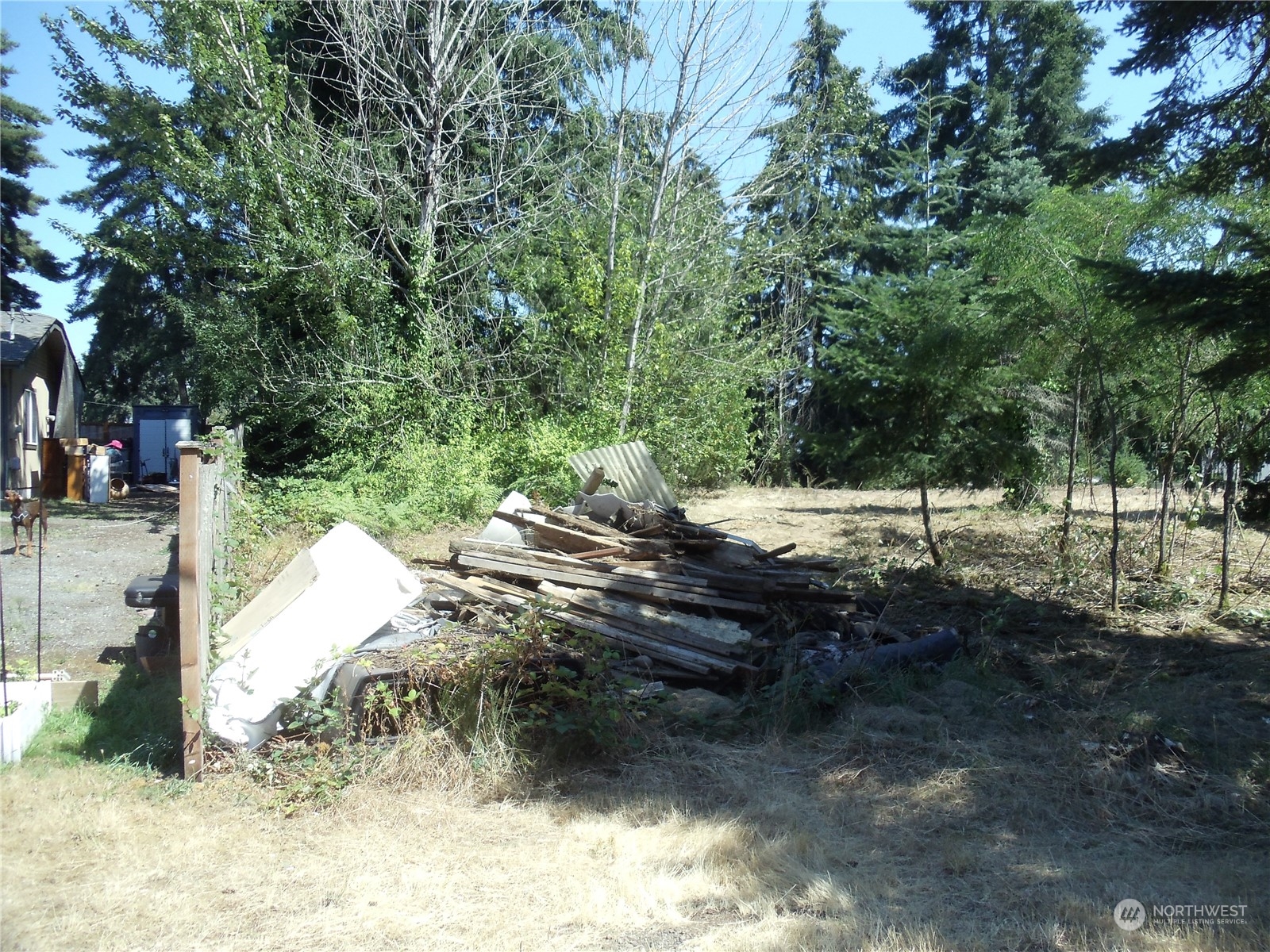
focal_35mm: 44
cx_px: 635
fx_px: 1614
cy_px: 476
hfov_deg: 42.9
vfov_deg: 32.9
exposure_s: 1/250
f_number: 3.5
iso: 80
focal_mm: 6
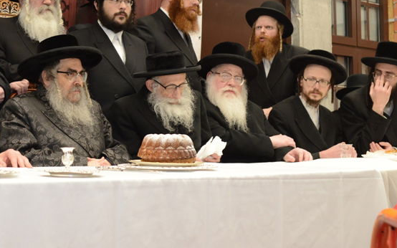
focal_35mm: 66
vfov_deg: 19.6
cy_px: 74
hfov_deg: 30.3
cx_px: 75
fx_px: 714
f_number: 5
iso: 2000
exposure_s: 1/200
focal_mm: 35
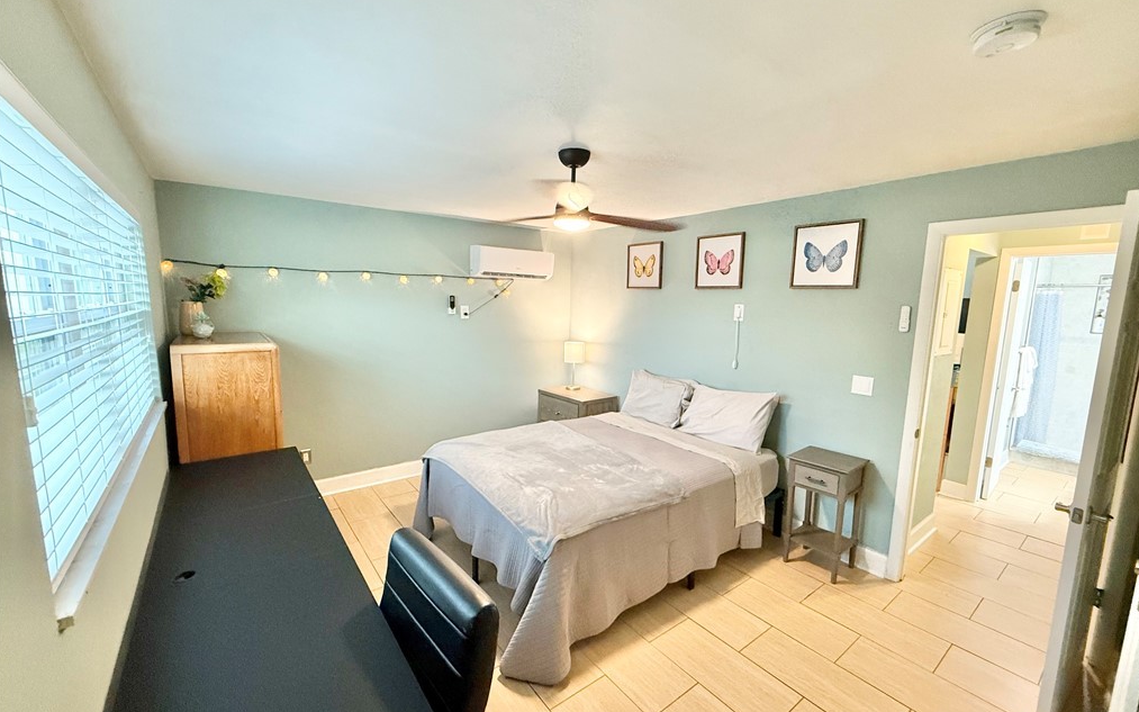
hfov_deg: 101.5
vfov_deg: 74.8
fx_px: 466
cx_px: 571
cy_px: 362
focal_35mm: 15
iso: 400
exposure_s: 1/60
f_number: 2.2
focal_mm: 2.22
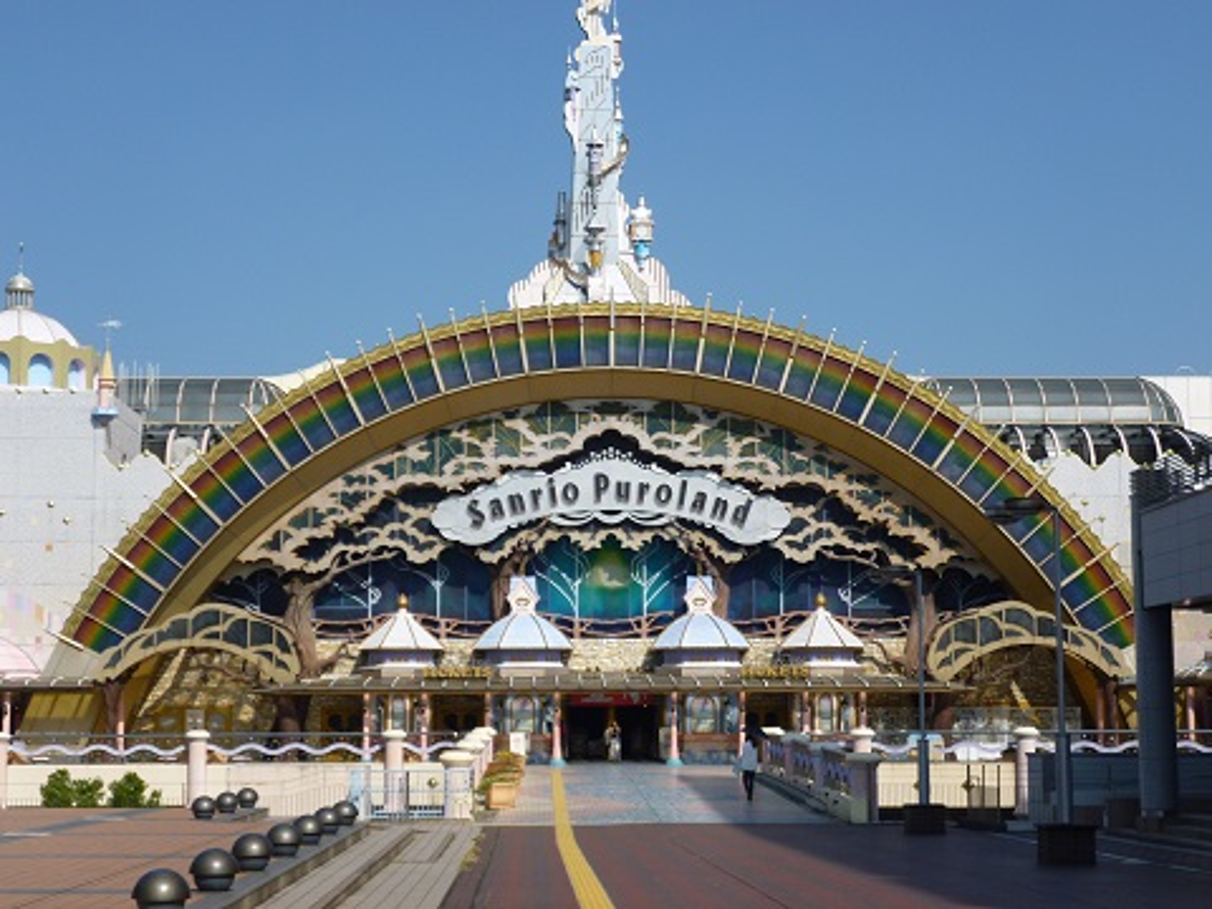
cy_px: 454
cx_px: 606
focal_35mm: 63
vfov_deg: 23.3
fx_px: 2206
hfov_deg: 30.7
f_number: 14
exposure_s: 1/100
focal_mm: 11.2
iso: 100
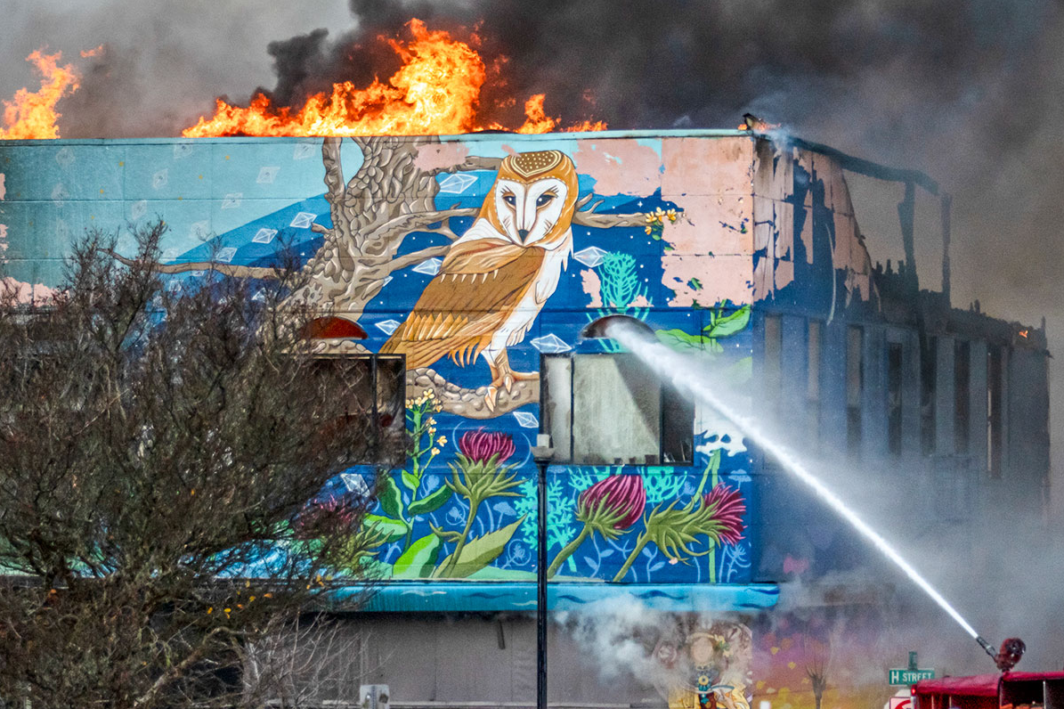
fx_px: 6677
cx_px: 560
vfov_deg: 6.1
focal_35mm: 226
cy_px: 437
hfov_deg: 9.1
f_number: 5
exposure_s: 1/3200
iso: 800
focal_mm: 120
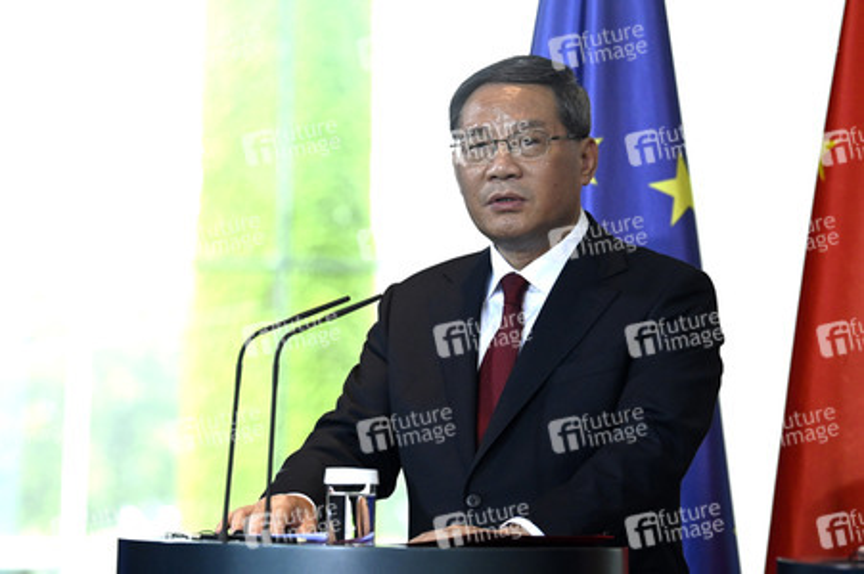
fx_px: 3597
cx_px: 432
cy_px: 287
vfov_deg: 9.1
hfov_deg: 13.7
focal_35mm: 150
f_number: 5
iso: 6400
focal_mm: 150
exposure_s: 1/800
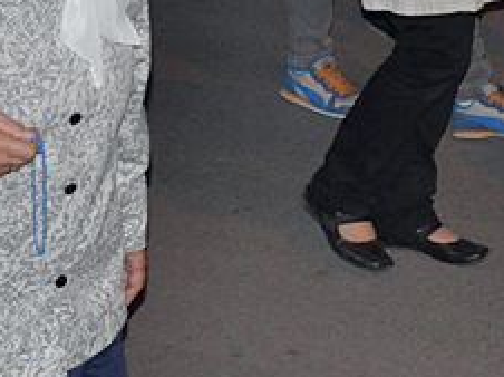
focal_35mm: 217
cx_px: 437
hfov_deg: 9.1
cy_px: -226
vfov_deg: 6.7
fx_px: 3156
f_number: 5
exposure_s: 1/60
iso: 2000
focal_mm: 40
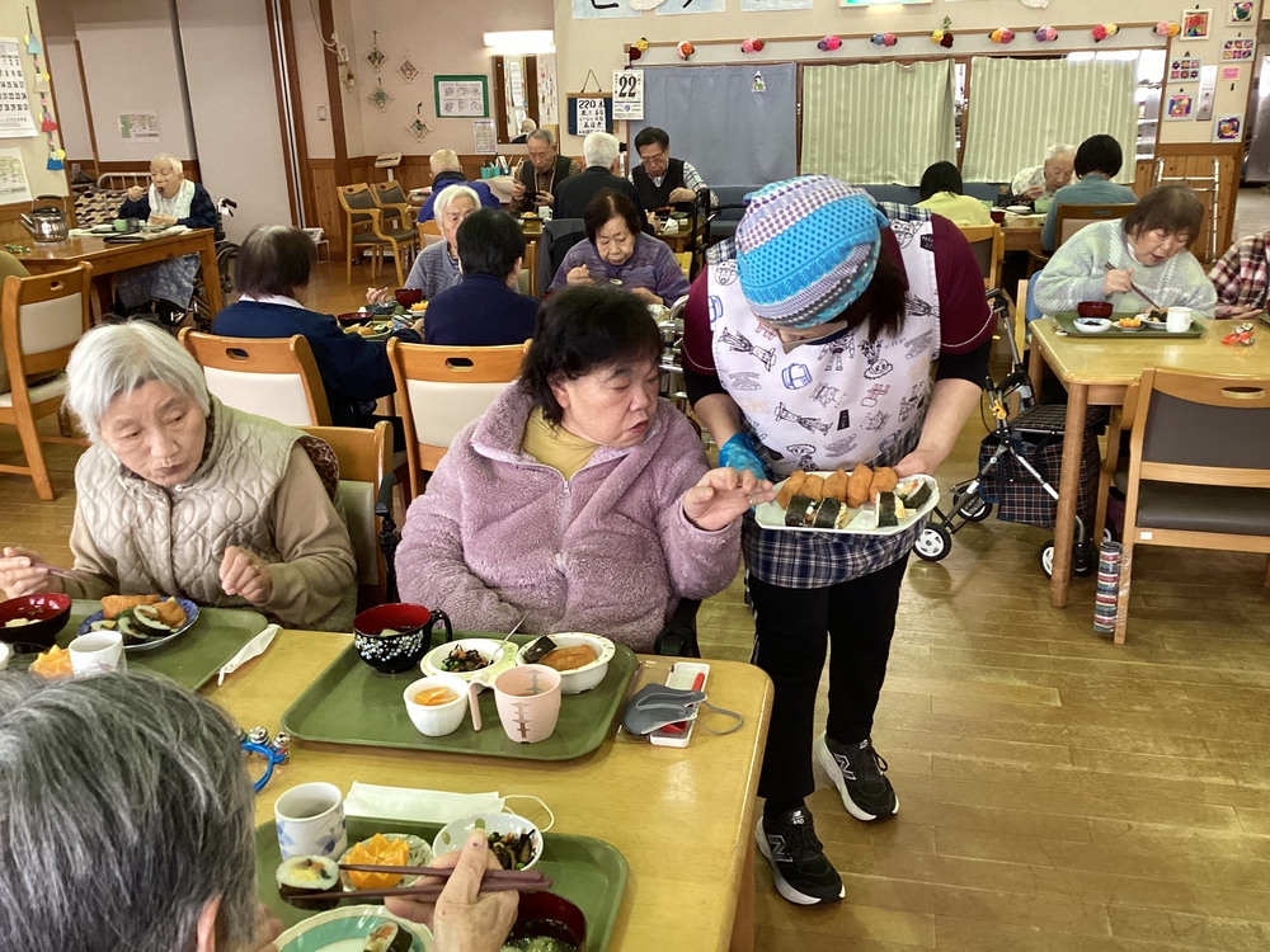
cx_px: 635
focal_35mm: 31
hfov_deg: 58.4
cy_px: 476
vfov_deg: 45.4
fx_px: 1137
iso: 200
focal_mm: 3.3
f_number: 2.4
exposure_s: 1/50
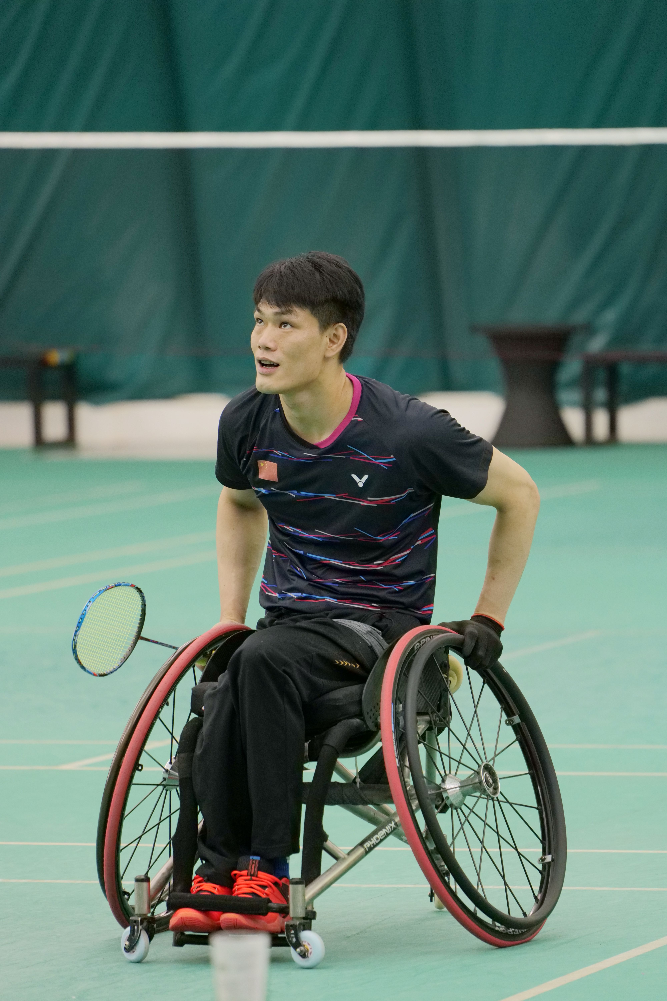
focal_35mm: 274
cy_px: 500
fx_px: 7614
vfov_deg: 7.5
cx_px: 334
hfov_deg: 5.0
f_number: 5.6
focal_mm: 274
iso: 6400
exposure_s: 1/250
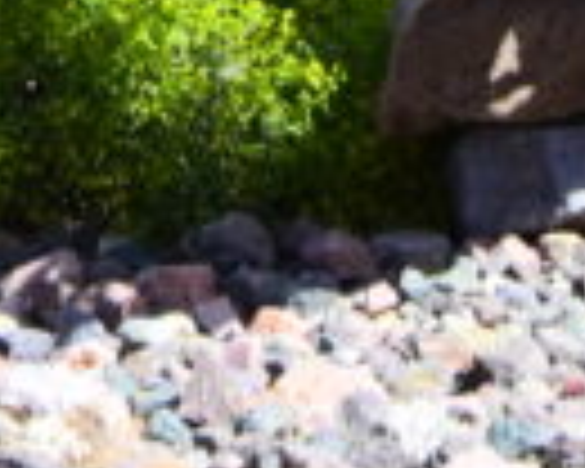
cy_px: -974
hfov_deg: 4.6
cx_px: -225
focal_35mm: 421
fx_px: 7289
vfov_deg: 3.6
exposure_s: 1/320
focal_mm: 38
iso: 200
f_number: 9
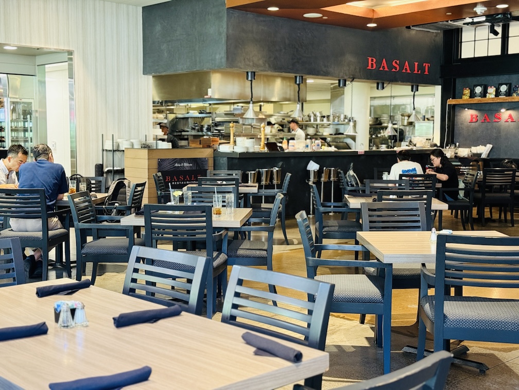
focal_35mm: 48
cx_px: 260
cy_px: 195
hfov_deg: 39.7
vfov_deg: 30.3
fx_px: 720
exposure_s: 1/40
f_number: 1.78
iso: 400
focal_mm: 6.76
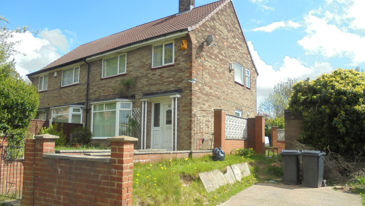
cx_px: 184
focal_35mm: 29
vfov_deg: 40.1
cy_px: 116
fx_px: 281
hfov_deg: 66.1
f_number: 3.5
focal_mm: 4.6
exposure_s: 1/640
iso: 100
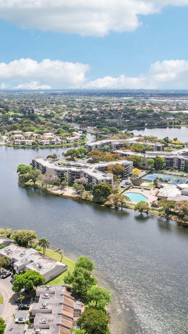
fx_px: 310
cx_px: 88
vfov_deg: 56.6
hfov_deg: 33.7
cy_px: 165
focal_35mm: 35
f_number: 2.8
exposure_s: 1/3000
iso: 120
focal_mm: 8.4
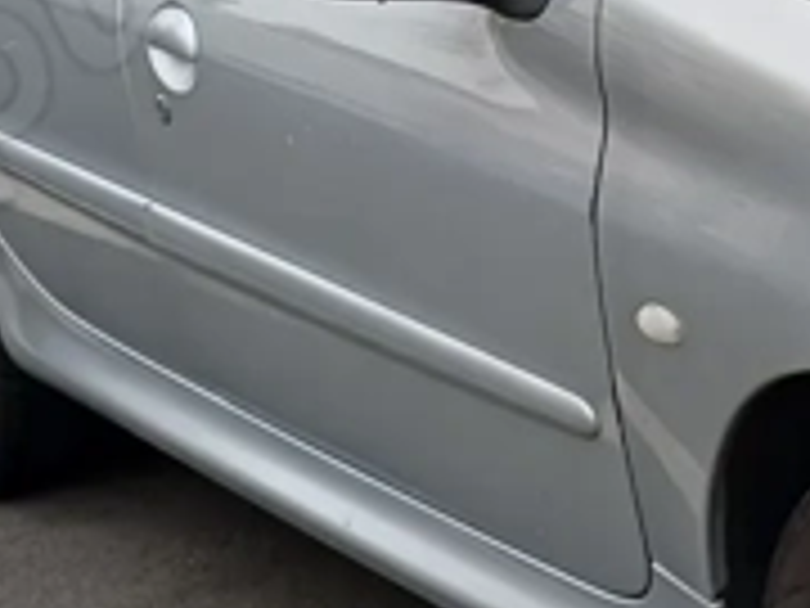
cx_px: 914
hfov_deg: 13.9
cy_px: -126
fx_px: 3253
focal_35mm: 139
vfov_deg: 10.5
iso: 50
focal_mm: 4.65
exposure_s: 1/189
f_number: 1.8
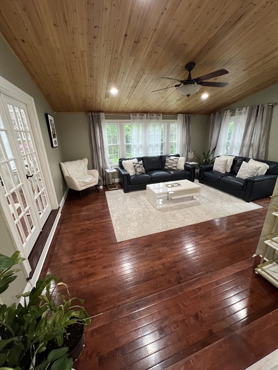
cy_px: 185
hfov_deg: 89.9
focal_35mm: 13
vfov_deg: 106.2
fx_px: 139
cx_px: 139
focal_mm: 1.57
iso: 250
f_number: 1.8
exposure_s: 1/60
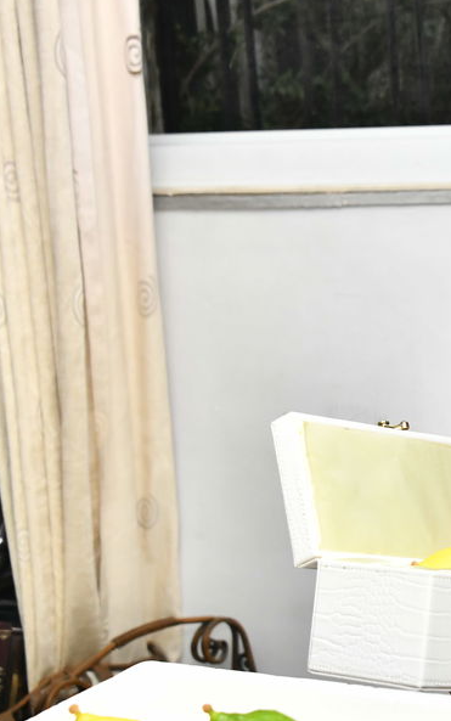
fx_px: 1985
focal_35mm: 101
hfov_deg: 12.6
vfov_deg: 20.6
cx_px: 570
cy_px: 415
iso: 1600
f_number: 5.6
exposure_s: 1/125
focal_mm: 42
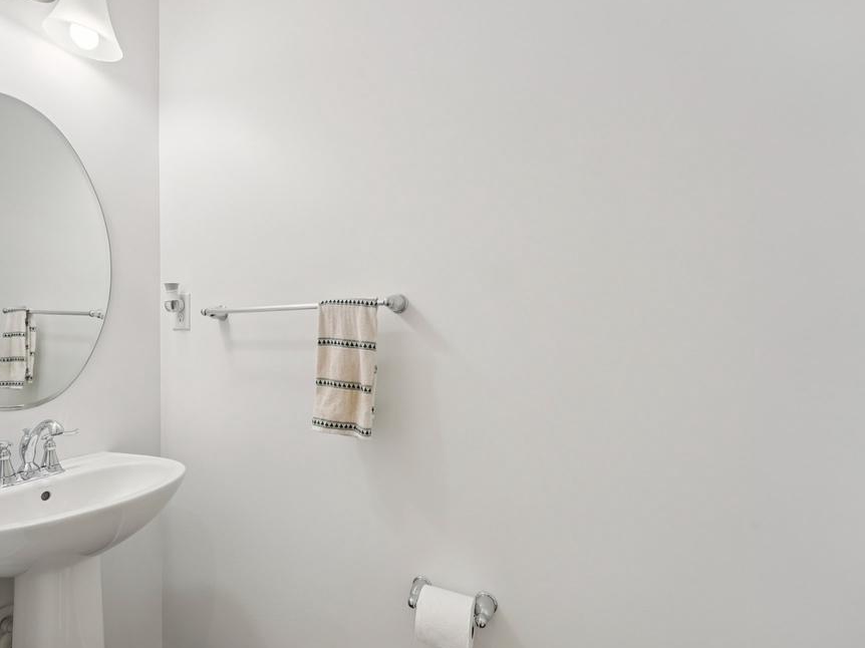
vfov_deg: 78.0
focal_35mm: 16
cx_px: 353
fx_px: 400
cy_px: 338
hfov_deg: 93.5
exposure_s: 1/60
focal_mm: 14
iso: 500
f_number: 8
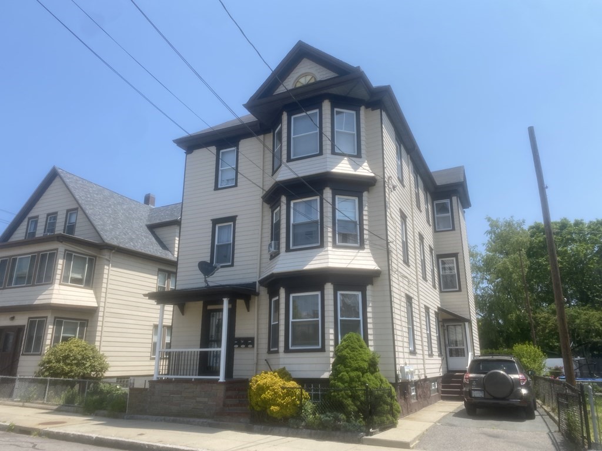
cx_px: 301
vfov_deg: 53.1
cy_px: 226
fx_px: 452
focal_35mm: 26
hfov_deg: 67.3
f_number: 1.8
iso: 32
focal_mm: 4.25
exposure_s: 1/3040
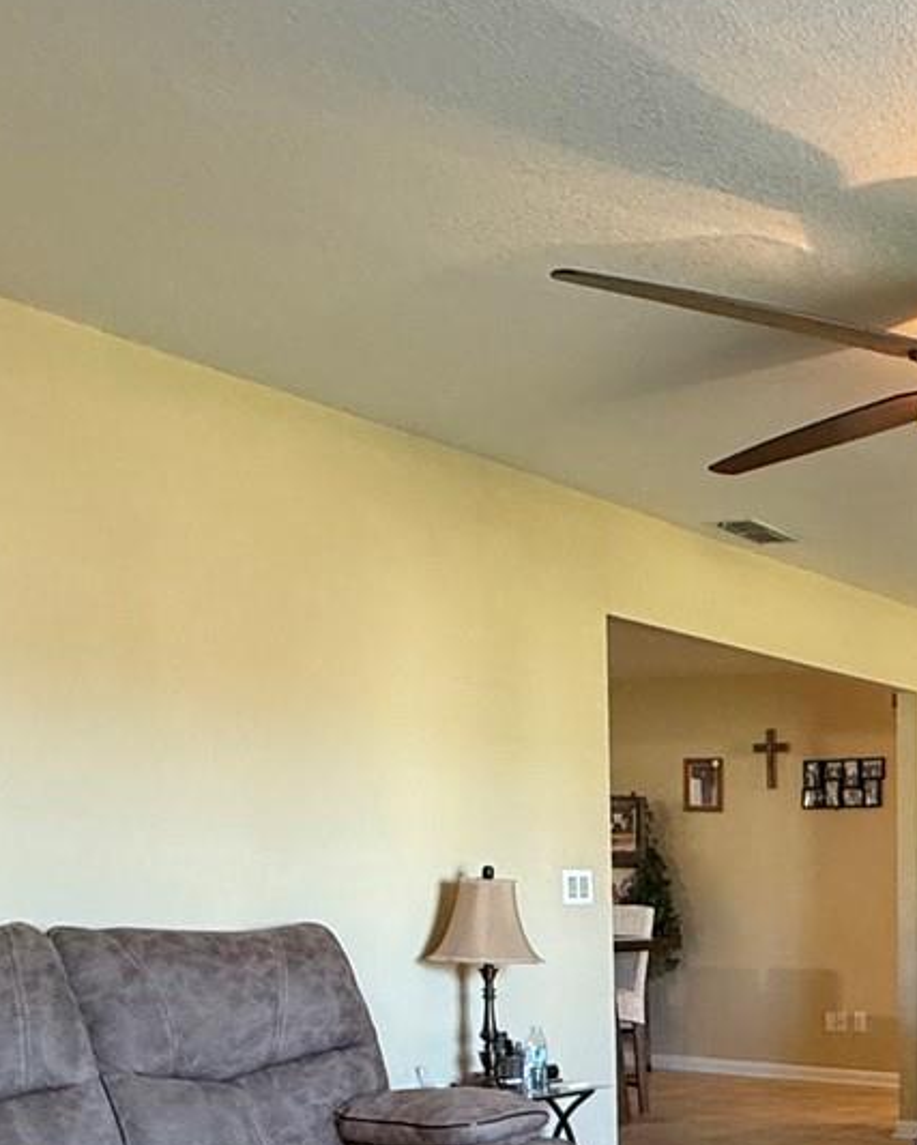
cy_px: 1020
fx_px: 1390
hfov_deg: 28.5
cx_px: 1250
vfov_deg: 41.4
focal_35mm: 41
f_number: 2.2
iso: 500
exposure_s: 1/60
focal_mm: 2.22
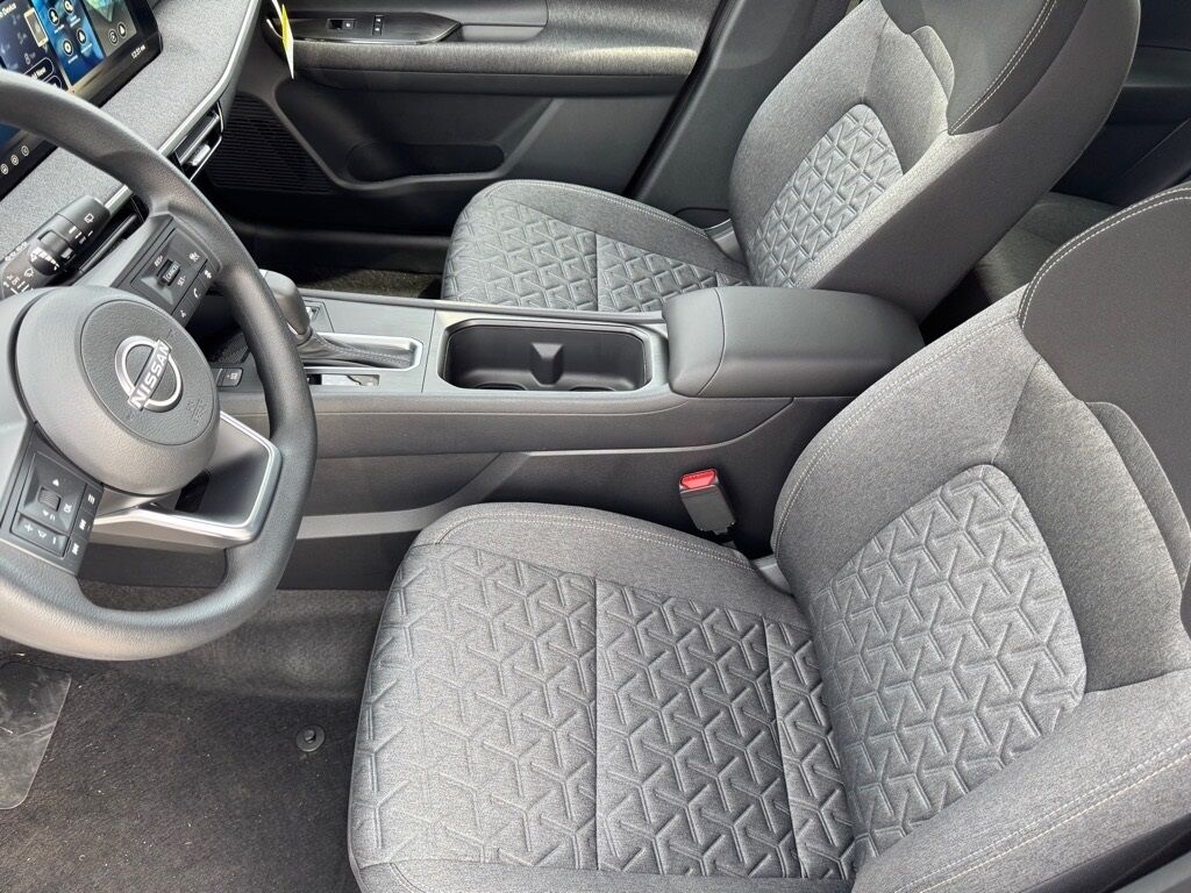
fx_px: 826
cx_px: 596
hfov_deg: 71.6
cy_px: 446
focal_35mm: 24
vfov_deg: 56.8
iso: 160
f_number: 1.78
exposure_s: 1/121
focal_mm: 6.76
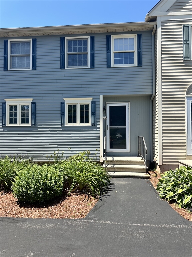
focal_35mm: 24
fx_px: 177
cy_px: 128
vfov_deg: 71.6
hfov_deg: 56.8
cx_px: 96
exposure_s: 1/2353
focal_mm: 6.86
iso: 80
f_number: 1.78
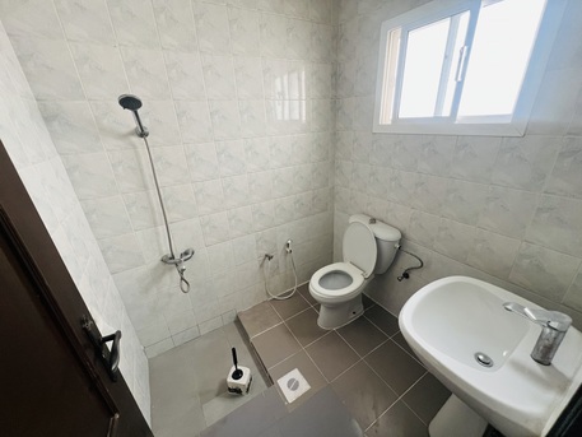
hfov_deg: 106.2
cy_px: 218
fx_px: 219
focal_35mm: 13
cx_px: 291
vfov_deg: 89.9
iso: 250
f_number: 1.8
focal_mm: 1.57
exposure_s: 1/94
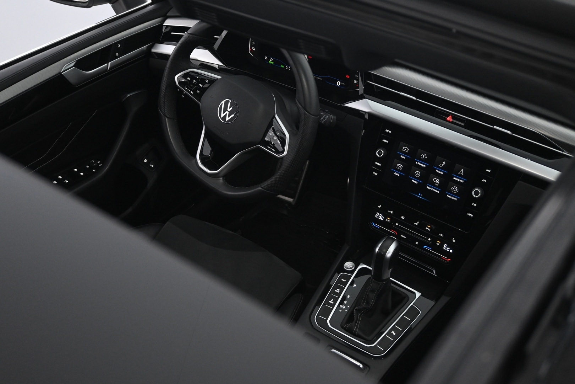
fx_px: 659
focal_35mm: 41
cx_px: 288
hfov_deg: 47.2
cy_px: 192
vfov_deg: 32.4
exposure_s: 1/40
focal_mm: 27.5
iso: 1800
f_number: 4.5
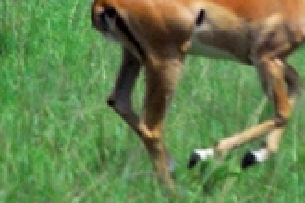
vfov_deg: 1.3
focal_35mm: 1091
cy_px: -60
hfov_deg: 1.9
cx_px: 377
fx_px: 9242
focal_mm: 200
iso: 1600
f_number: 8
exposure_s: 1/4000
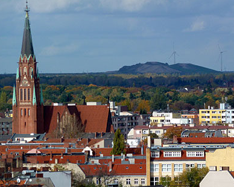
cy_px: 84
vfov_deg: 3.4
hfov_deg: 4.3
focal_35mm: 453
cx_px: 154
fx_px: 3136
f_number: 4.9
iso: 80
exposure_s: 1/320
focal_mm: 49.2
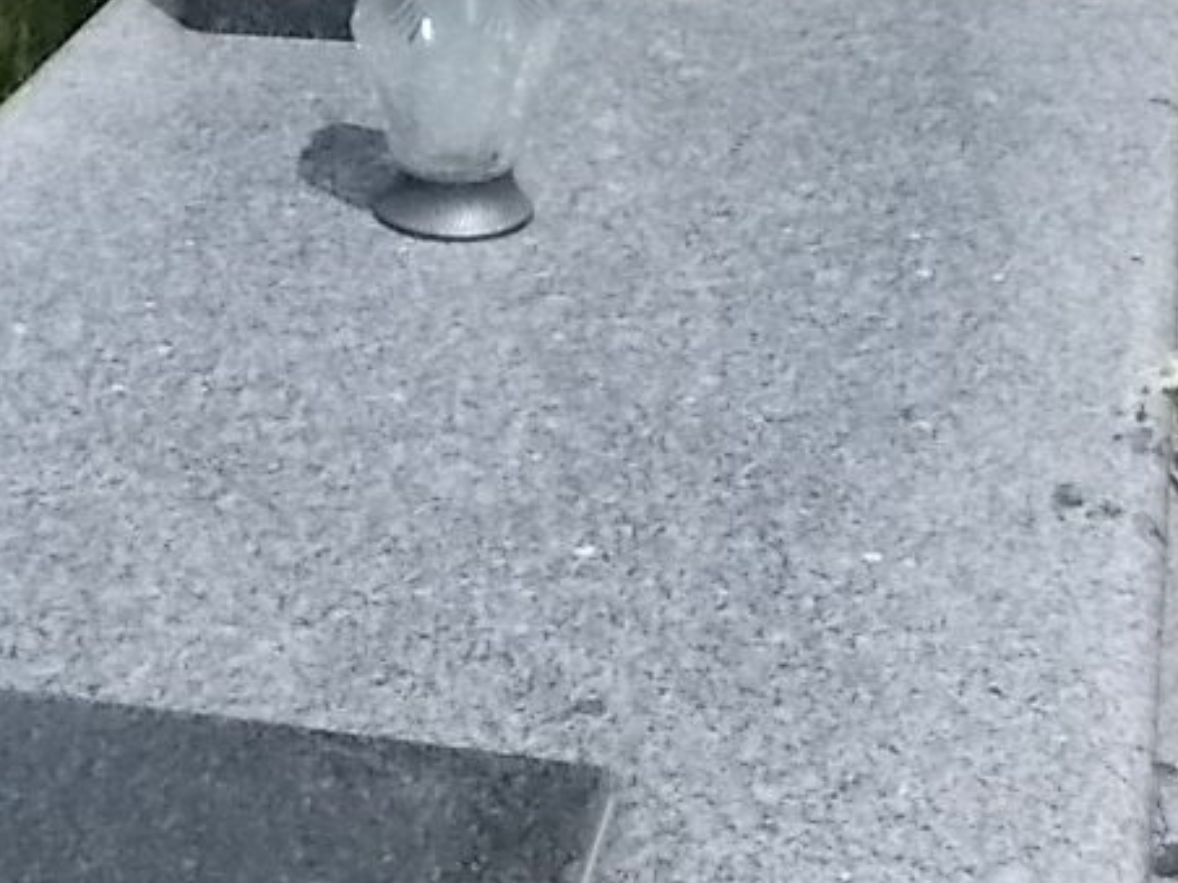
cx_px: 352
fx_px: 3131
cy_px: 474
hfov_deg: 21.2
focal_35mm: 92
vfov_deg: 16.1
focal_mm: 4.6
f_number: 8
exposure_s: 1/1600
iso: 400
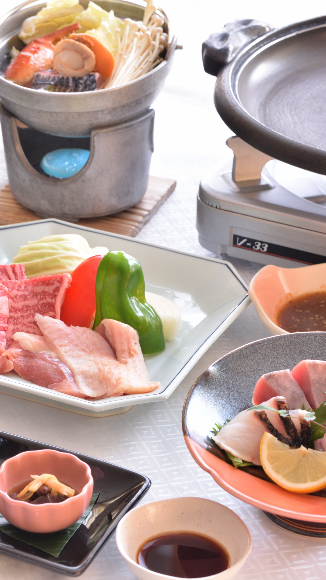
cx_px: 55
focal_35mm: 118
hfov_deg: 10.2
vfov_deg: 18.2
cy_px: 290
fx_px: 1813
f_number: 6.3
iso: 100
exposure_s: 1/10
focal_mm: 50
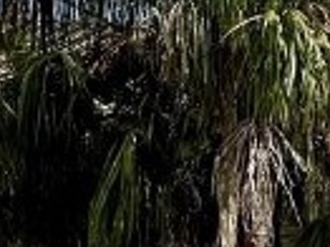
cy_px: 300
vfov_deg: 7.8
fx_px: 1791
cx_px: 1212
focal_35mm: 188
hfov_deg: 7.9
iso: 80
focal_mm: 6.76
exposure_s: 1/10309
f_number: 1.78
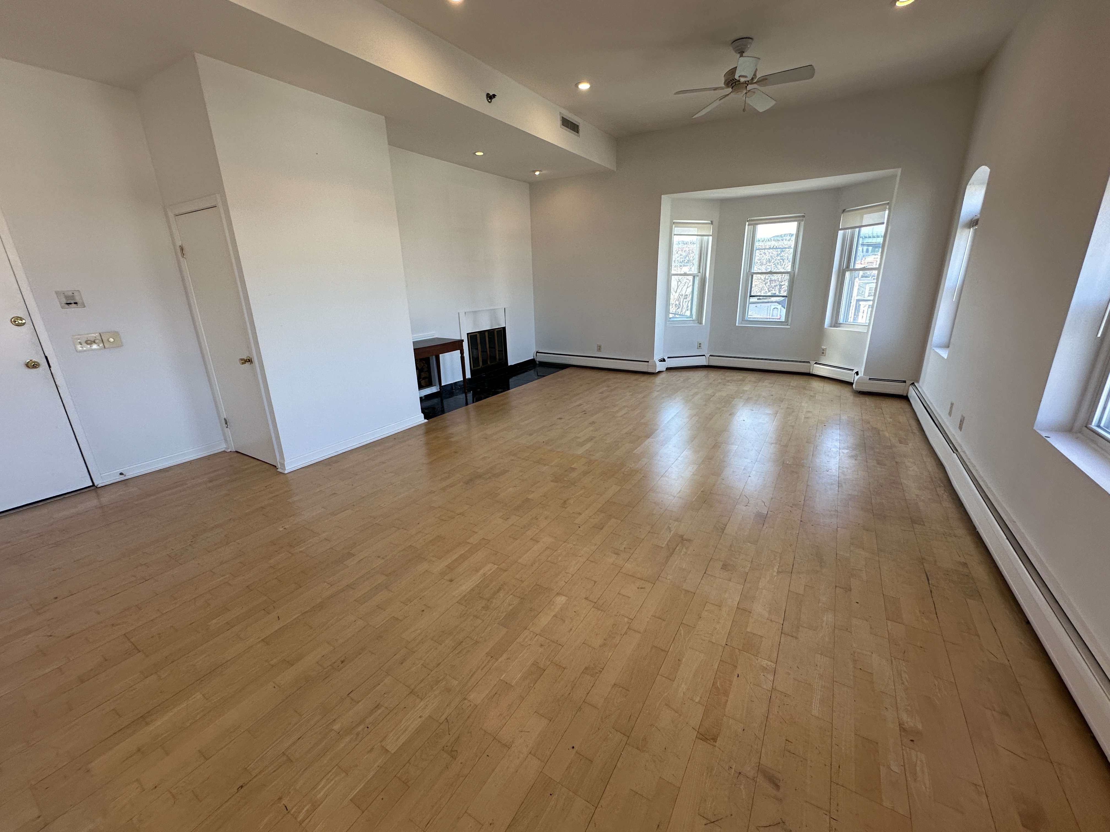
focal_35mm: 14
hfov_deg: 102.1
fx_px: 449
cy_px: 416
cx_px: 555
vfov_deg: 85.7
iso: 80
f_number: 2.2
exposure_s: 1/120
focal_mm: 2.22
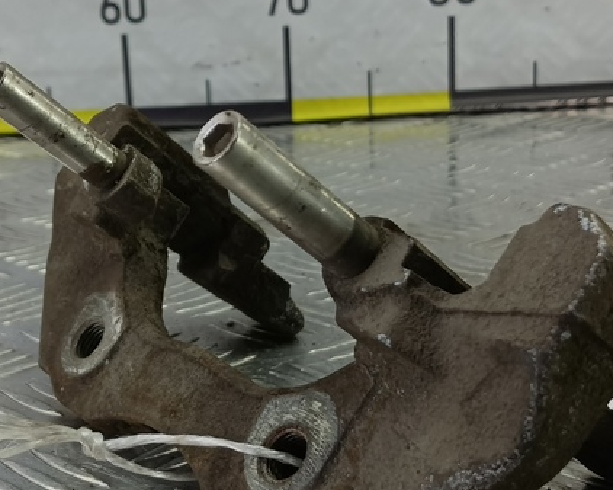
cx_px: 222
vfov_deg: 23.8
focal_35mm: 64
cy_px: 238
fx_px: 1160
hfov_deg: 29.5
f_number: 1.6
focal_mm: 4.11
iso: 113
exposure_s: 1/50
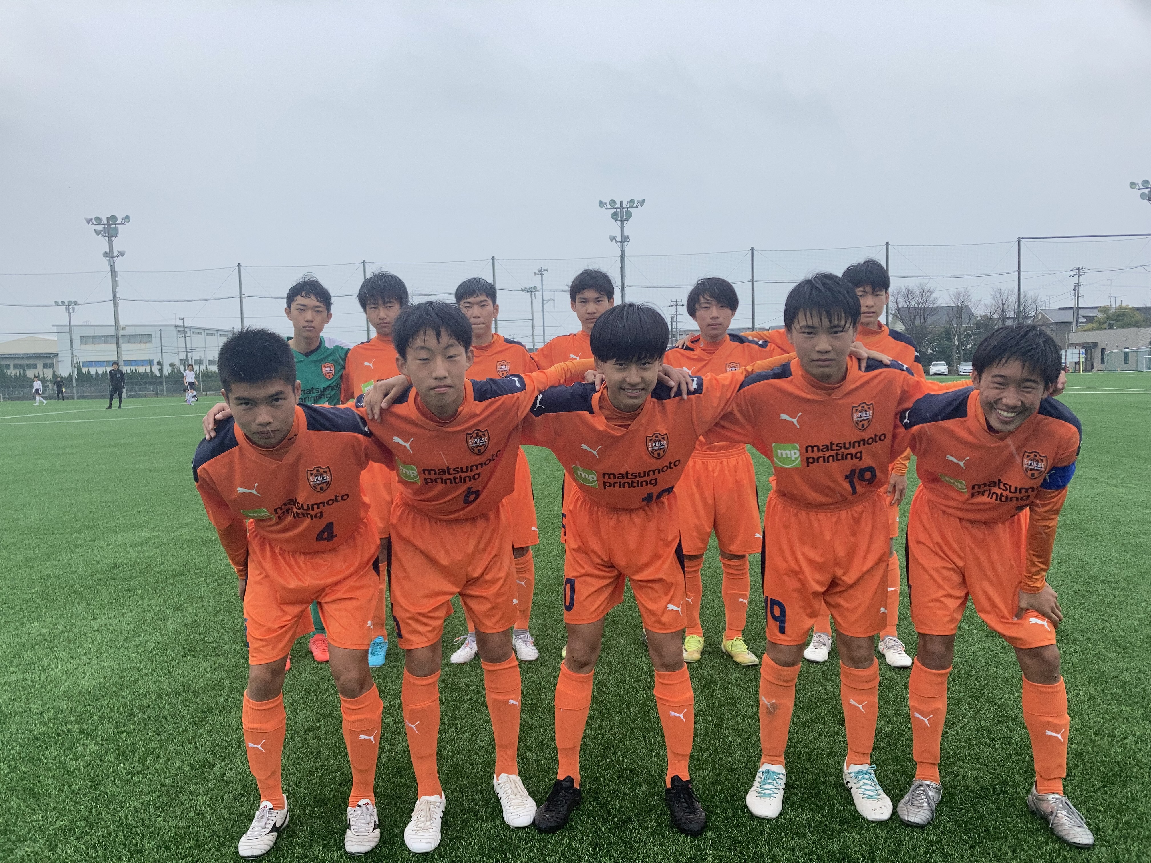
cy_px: 432
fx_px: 931
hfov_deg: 63.4
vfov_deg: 49.7
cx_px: 576
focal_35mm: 28
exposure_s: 1/450
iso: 20
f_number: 1.8
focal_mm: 3.99
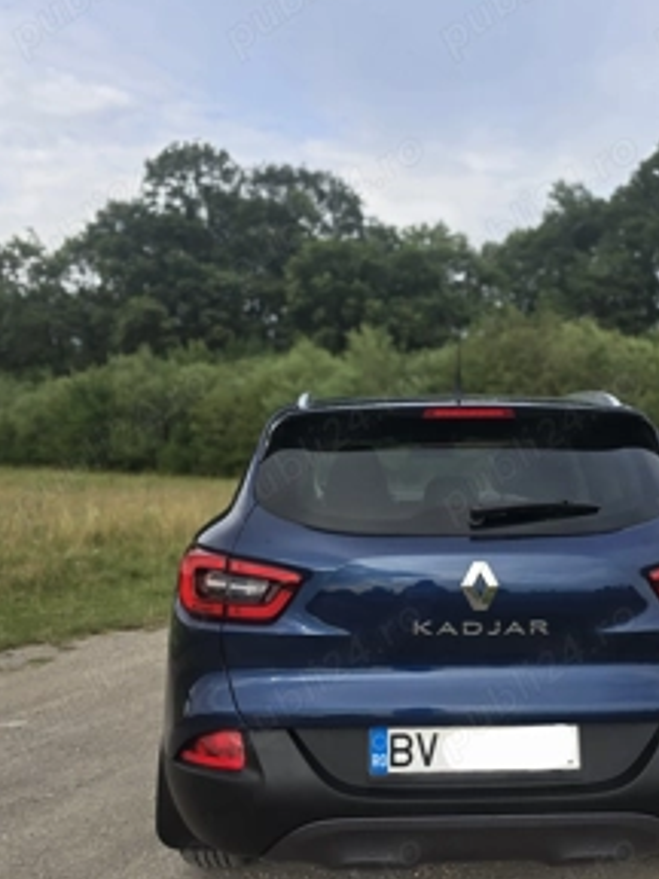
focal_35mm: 32
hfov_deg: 43.6
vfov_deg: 56.6
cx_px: 430
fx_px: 812
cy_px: 494
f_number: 1.7
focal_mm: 6.3
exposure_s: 1/222
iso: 12
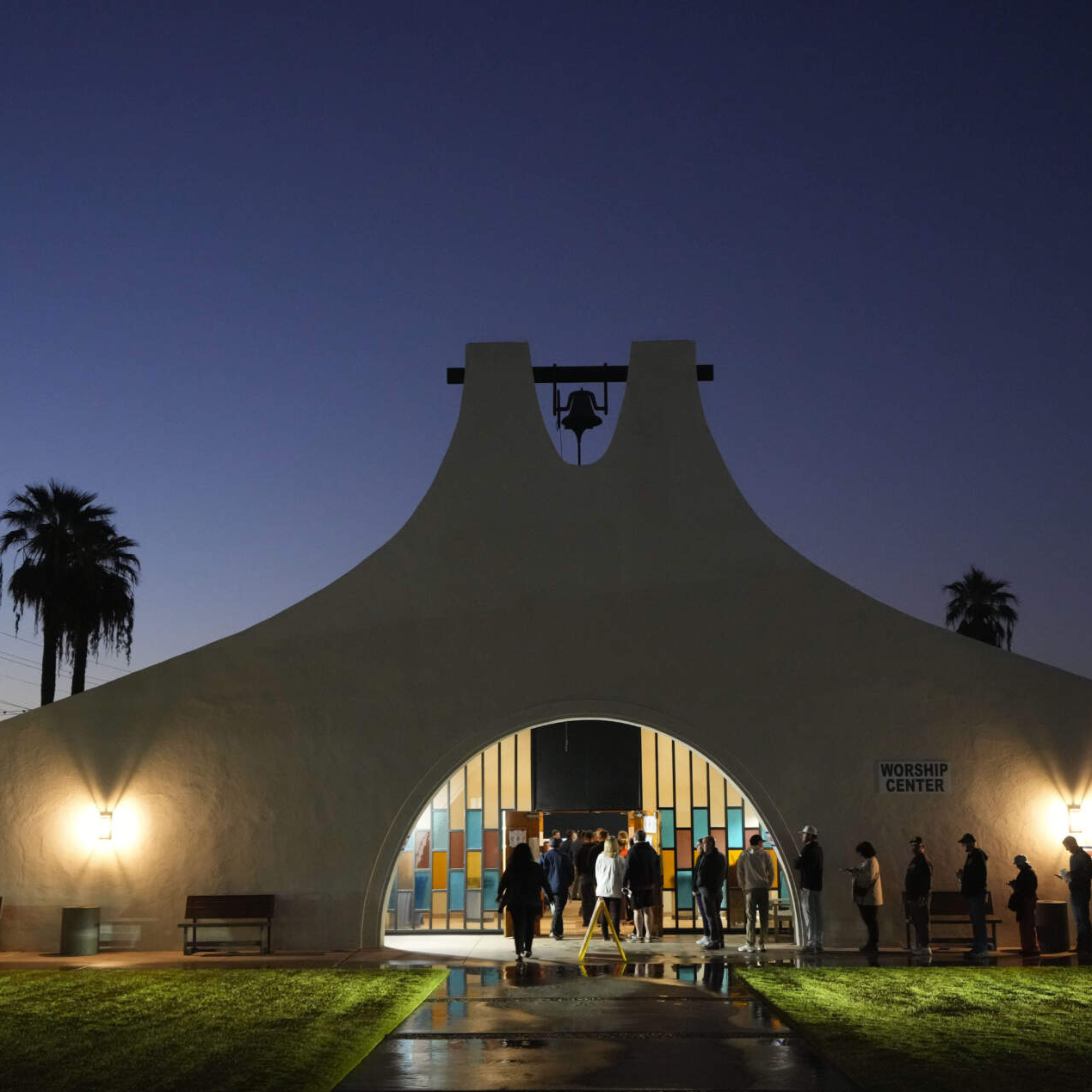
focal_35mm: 45
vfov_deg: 37.6
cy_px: 544
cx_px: 570
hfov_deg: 37.5
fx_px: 1606
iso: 5000
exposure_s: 1/50
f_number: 2.8
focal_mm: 35
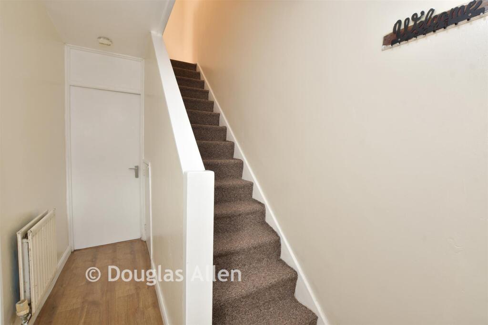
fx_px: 203
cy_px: 162
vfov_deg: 77.3
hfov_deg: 100.4
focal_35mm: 15
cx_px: 244
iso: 100
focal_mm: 10
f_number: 8
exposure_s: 1/10
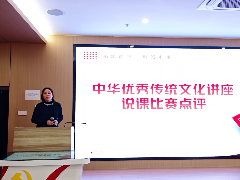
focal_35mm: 36
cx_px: 120
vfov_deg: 39.7
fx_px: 250
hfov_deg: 51.4
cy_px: 90
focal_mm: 6.55
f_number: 1.6
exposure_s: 1/60
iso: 160
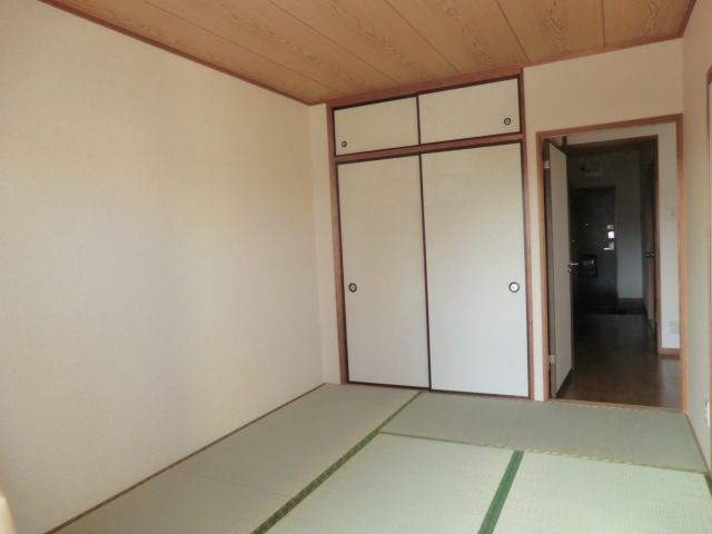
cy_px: 267
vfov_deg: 56.8
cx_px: 356
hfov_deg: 71.6
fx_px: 494
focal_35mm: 24
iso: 160
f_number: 3.2
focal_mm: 4.3
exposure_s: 1/60
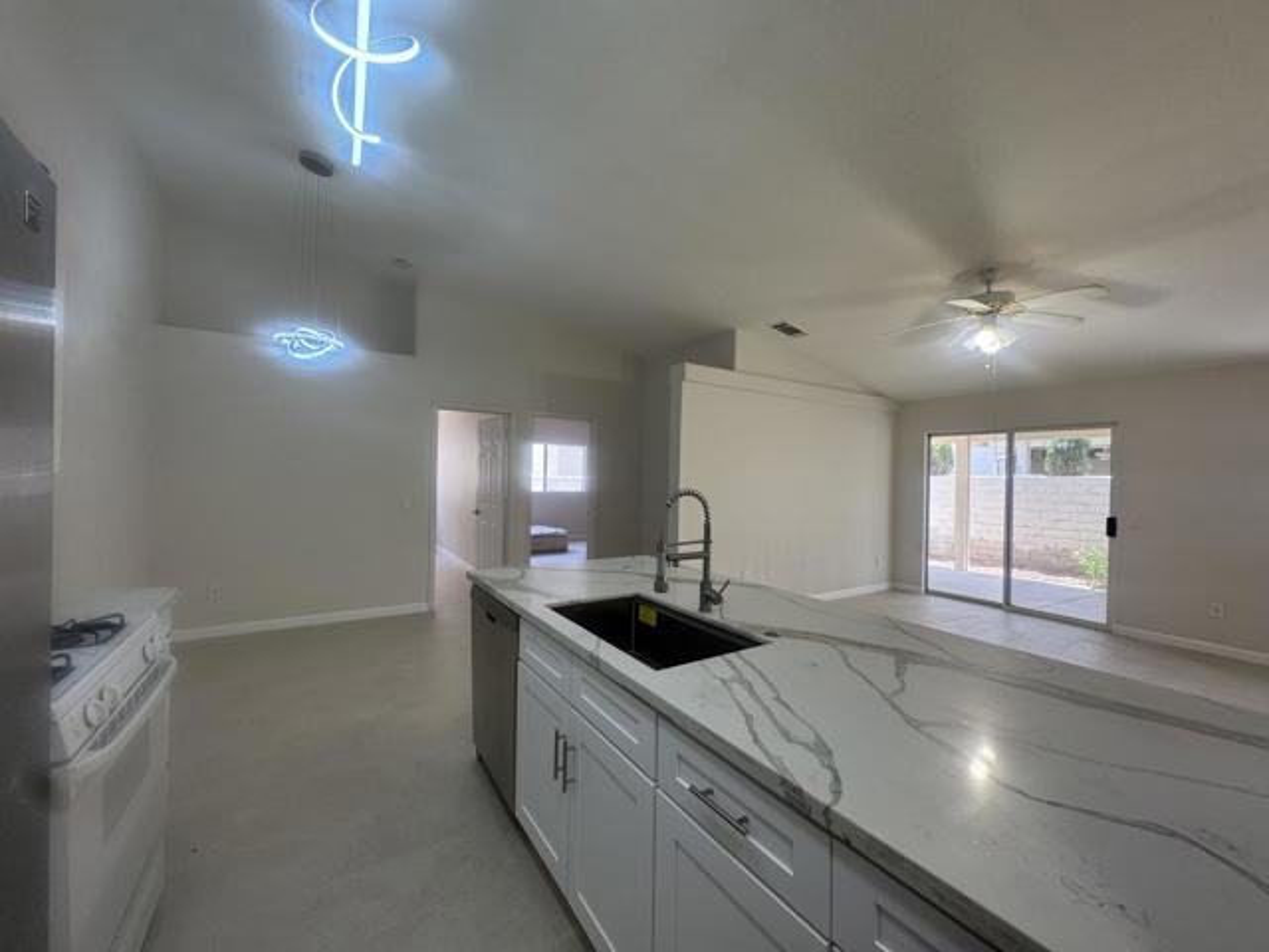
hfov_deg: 102.1
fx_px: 513
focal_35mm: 14
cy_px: 476
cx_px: 634
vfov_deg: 85.7
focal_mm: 2.22
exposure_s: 1/120
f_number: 2.2
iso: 125
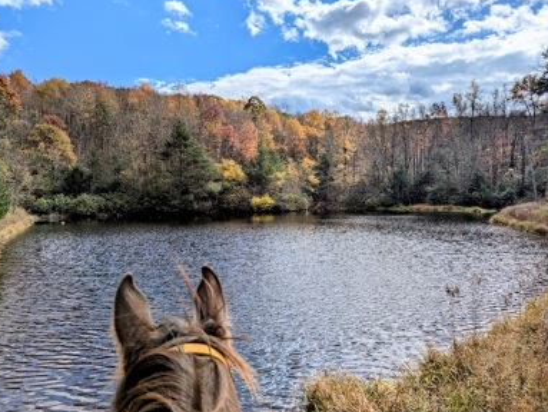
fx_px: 396
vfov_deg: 55.0
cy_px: 202
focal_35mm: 25
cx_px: 264
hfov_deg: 69.3
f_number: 1.85
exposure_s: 1/3534
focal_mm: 6.81
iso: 33
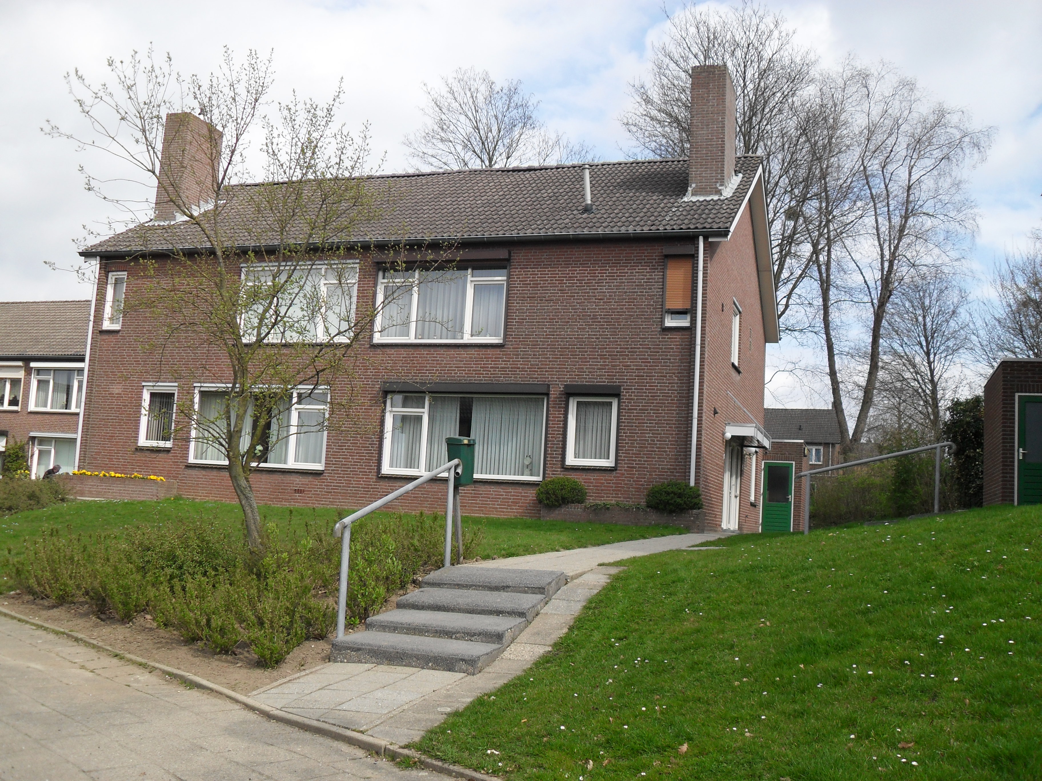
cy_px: 390
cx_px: 521
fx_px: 1054
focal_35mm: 35
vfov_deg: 40.7
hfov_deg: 52.6
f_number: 8.9
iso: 100
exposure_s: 1/90
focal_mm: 6.2
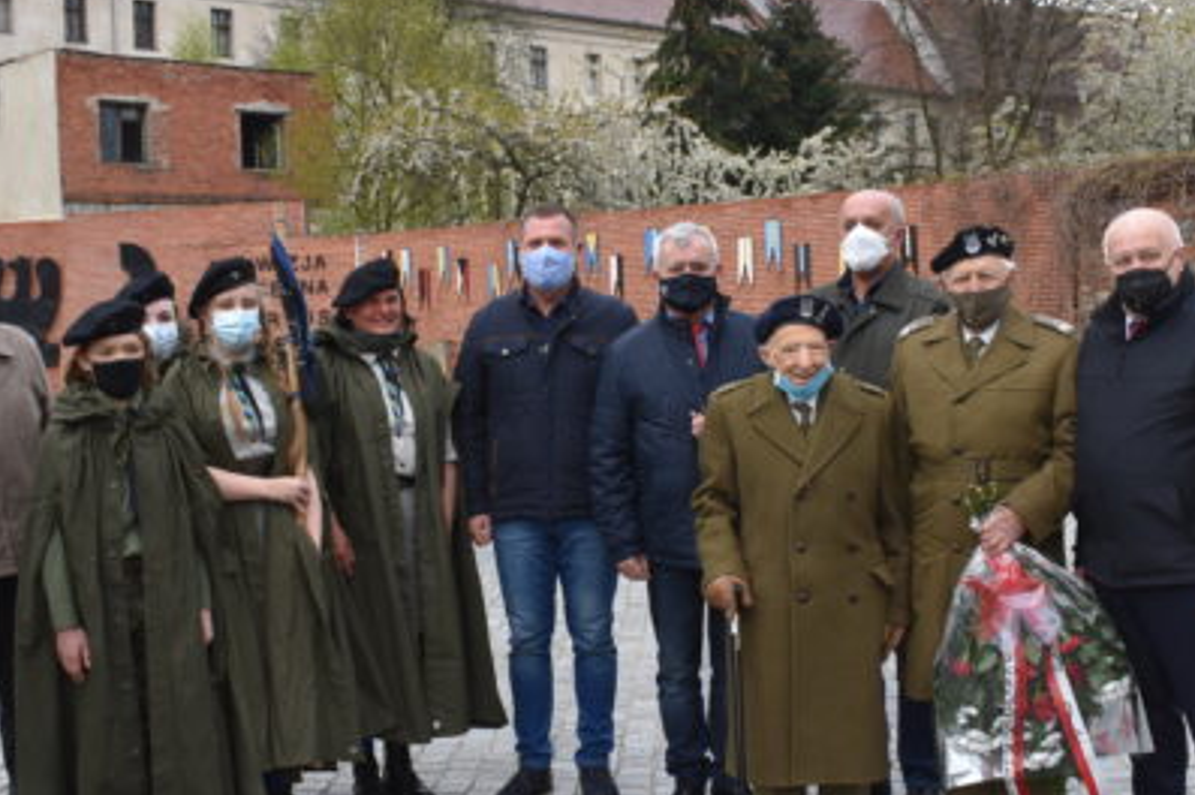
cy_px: 446
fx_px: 1817
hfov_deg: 36.4
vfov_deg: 24.6
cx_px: 581
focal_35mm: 55
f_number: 8
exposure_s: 1/500
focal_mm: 23
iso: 560
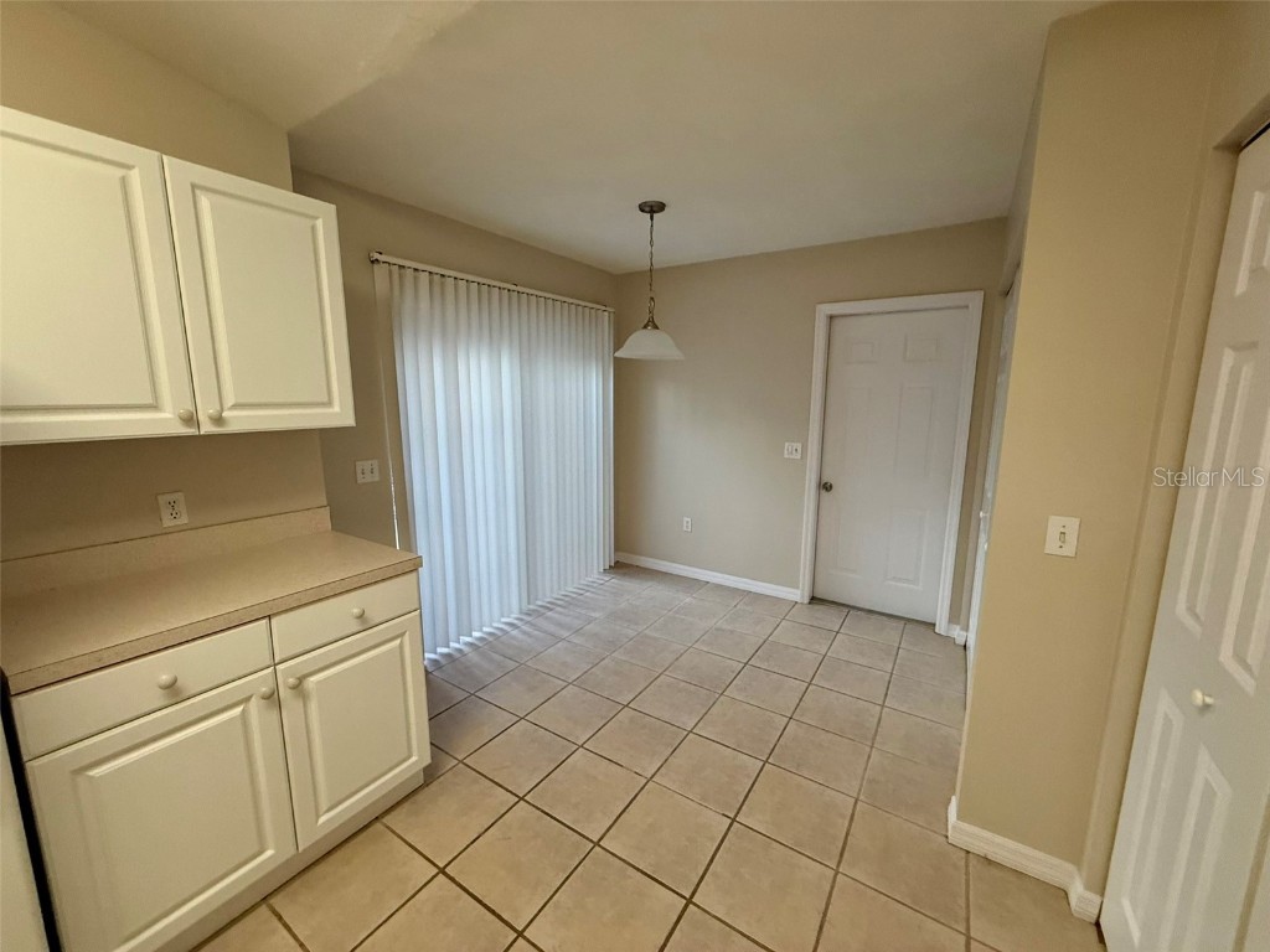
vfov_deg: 85.7
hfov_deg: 102.1
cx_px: 635
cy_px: 476
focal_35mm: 14
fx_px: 514
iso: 320
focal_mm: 2.22
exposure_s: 1/120
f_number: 2.2
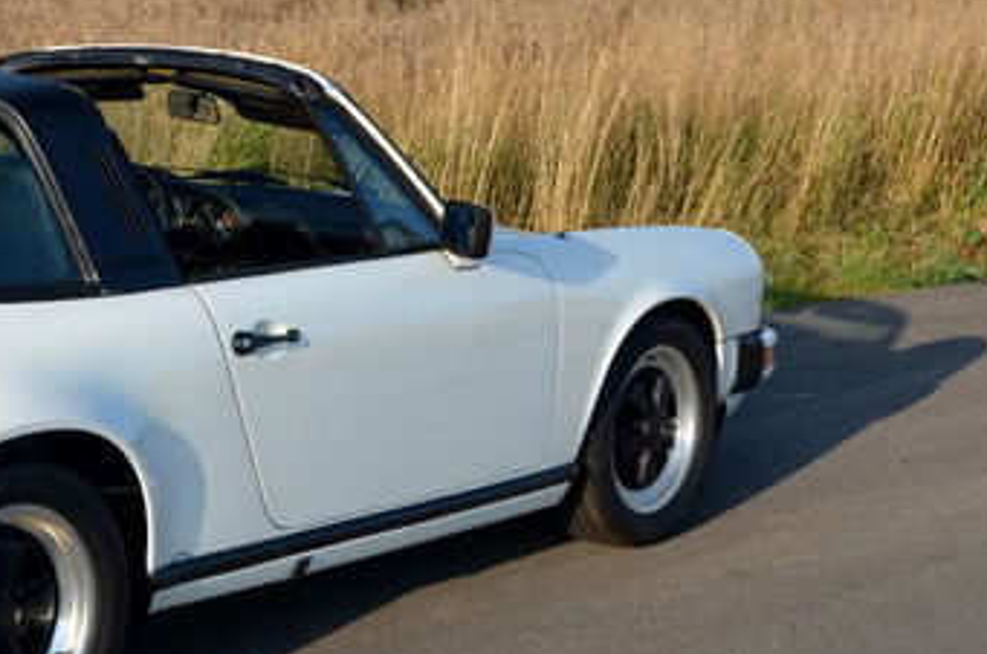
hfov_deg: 24.5
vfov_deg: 16.7
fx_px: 2217
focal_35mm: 81
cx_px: 124
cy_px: 434
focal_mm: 24
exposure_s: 1/200
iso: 200
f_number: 8
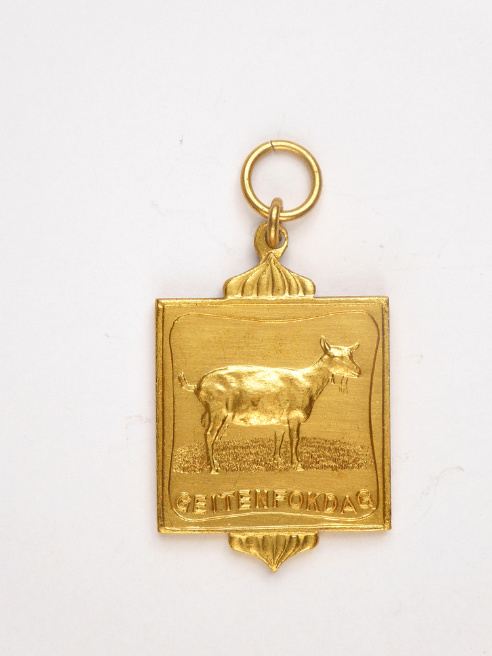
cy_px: 328
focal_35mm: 79
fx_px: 1497
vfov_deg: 24.7
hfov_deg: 18.7
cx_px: 246
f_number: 4.7
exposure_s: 1/50
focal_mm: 14.1
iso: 100
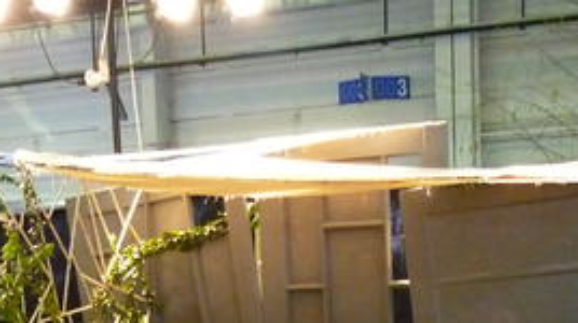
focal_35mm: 86
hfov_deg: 24.6
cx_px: 181
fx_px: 1316
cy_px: 482
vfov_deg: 13.2
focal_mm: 5.5
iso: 800
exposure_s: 1/25
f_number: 2.8
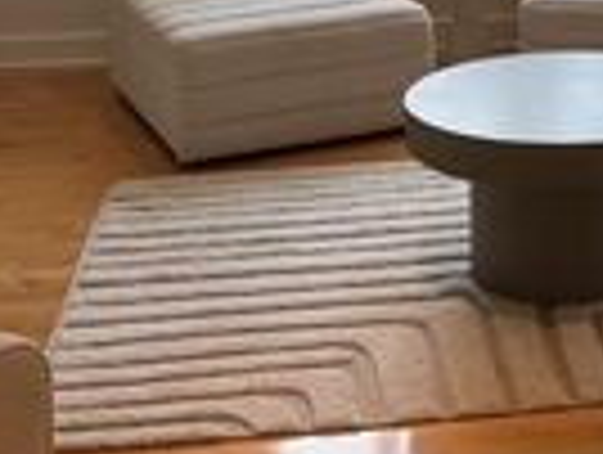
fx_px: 1693
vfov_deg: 14.1
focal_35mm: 97
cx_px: 612
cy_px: -267
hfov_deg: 19.6
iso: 64
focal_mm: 5.1
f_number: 1.6
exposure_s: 1/120
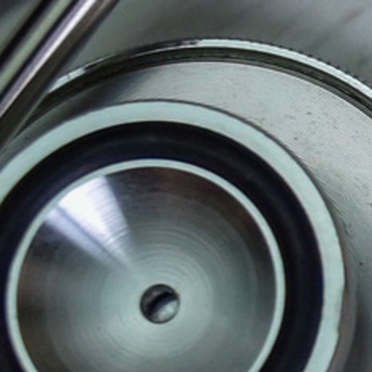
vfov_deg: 6.2
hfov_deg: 5.7
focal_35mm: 283
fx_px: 3441
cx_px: 1210
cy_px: 373
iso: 800
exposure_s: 1/125
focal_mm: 26
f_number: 7.1
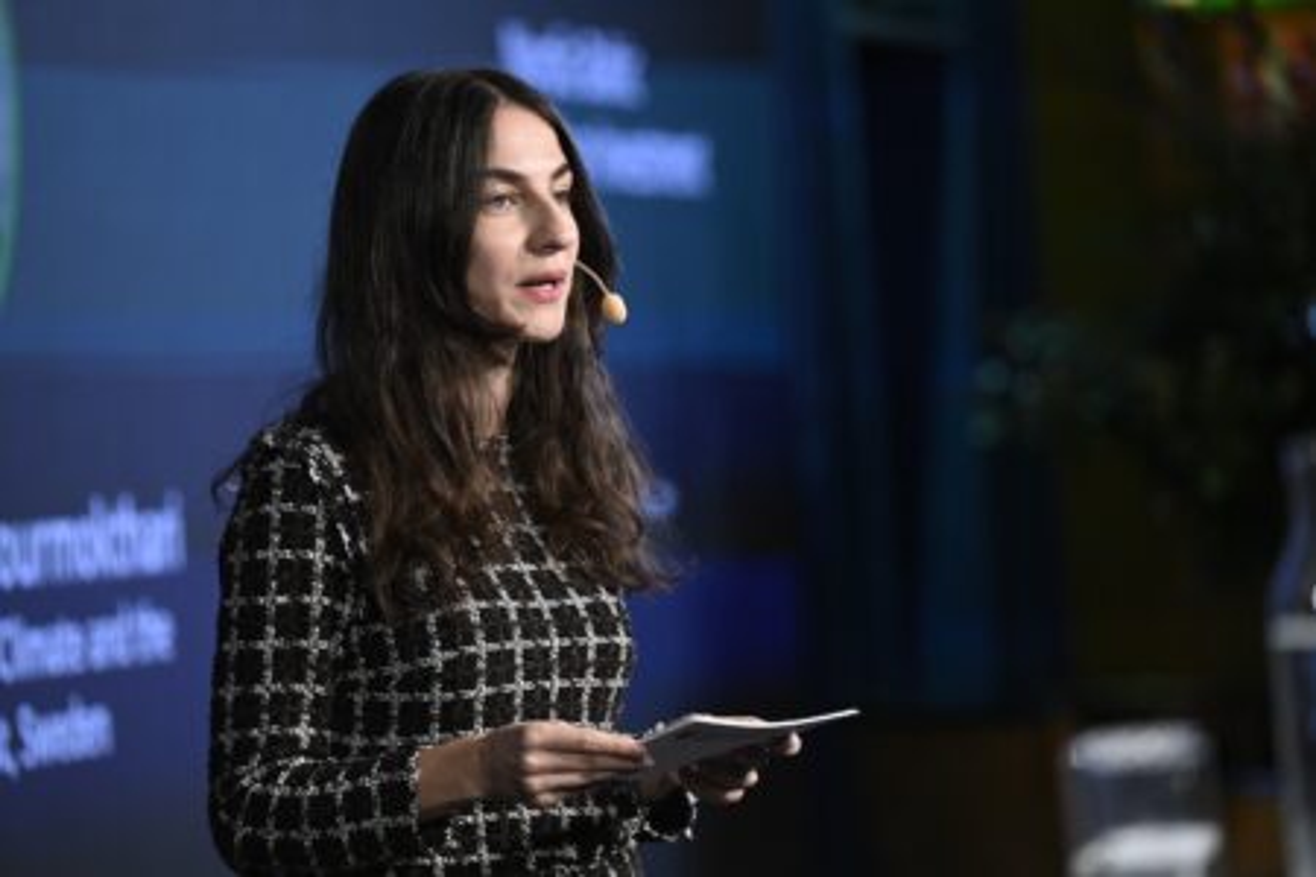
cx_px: 658
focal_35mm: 200
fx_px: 7311
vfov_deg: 6.9
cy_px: 438
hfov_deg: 10.3
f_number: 3.5
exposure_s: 1/800
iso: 4000
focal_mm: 200
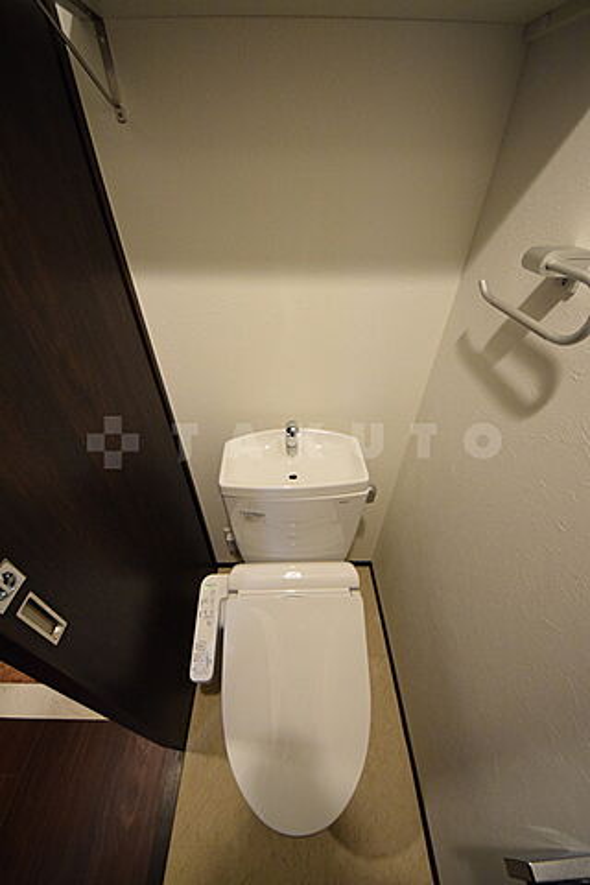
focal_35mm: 12
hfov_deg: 90.0
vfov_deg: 112.6
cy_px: 442
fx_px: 295
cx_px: 295
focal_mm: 8
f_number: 4.5
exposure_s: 1/80
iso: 3200
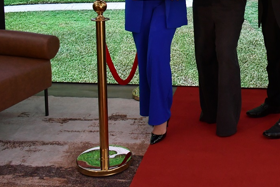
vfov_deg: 24.0
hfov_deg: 35.7
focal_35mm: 54
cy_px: 3
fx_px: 420
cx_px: 224
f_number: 4.5
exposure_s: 1/160
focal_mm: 18
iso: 2000
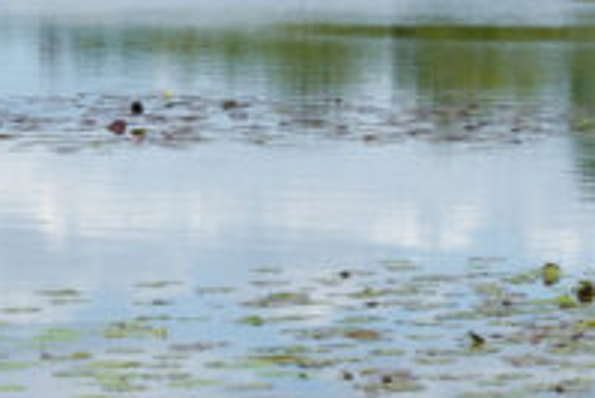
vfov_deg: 4.4
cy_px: -205
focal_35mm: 308
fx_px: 5094
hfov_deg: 6.4
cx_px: 1372
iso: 200
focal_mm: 60
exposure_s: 1/200
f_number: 11
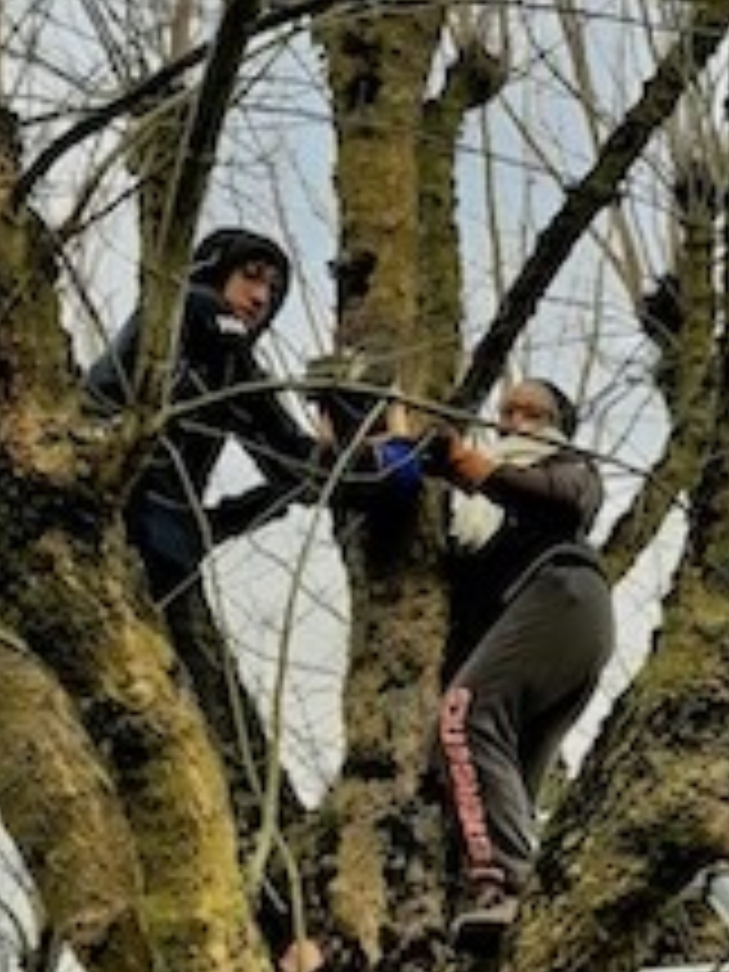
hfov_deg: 32.1
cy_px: 668
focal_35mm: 45
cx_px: 432
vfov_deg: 41.4
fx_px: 1264
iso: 40
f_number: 1.7
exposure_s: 1/549
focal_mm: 3.93
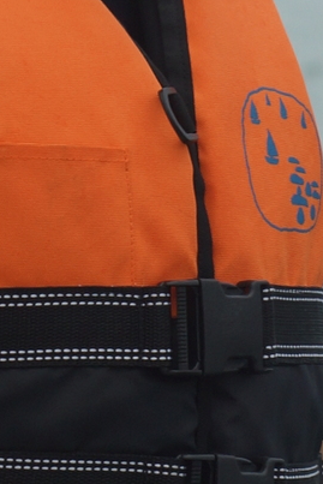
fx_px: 6252
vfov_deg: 4.4
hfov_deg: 3.0
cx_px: 149
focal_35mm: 465
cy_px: 109
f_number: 4.5
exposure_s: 1/250
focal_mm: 50
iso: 100
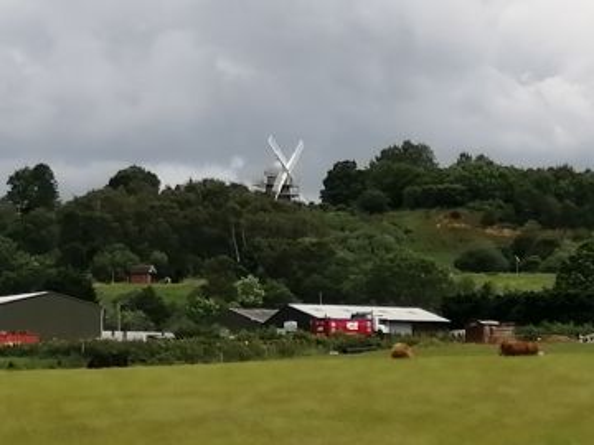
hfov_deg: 19.3
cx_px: 297
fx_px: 1750
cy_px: 222
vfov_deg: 14.5
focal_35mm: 102
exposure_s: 1/2725
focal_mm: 3.6
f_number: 1.8
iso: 50
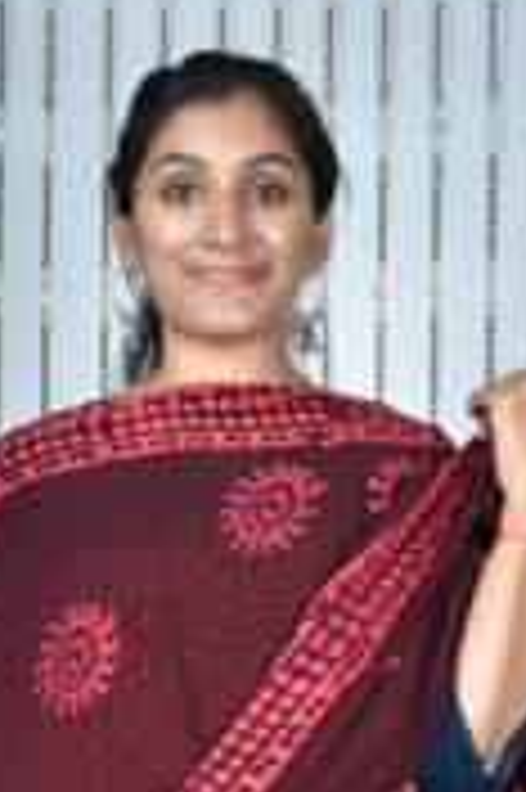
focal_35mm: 88
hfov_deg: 15.5
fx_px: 1938
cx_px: 283
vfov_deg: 21.4
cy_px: 950
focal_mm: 23
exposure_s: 1/30
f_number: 4.5
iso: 200
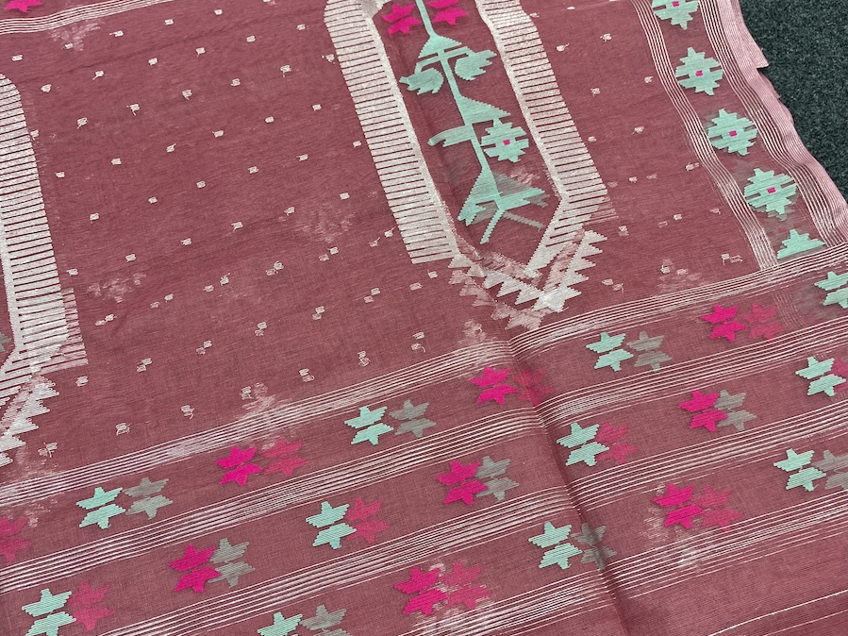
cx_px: 421
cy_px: 387
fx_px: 857
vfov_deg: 40.5
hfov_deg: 52.6
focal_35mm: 35
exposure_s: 1/121
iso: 80
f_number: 1.6
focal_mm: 5.1
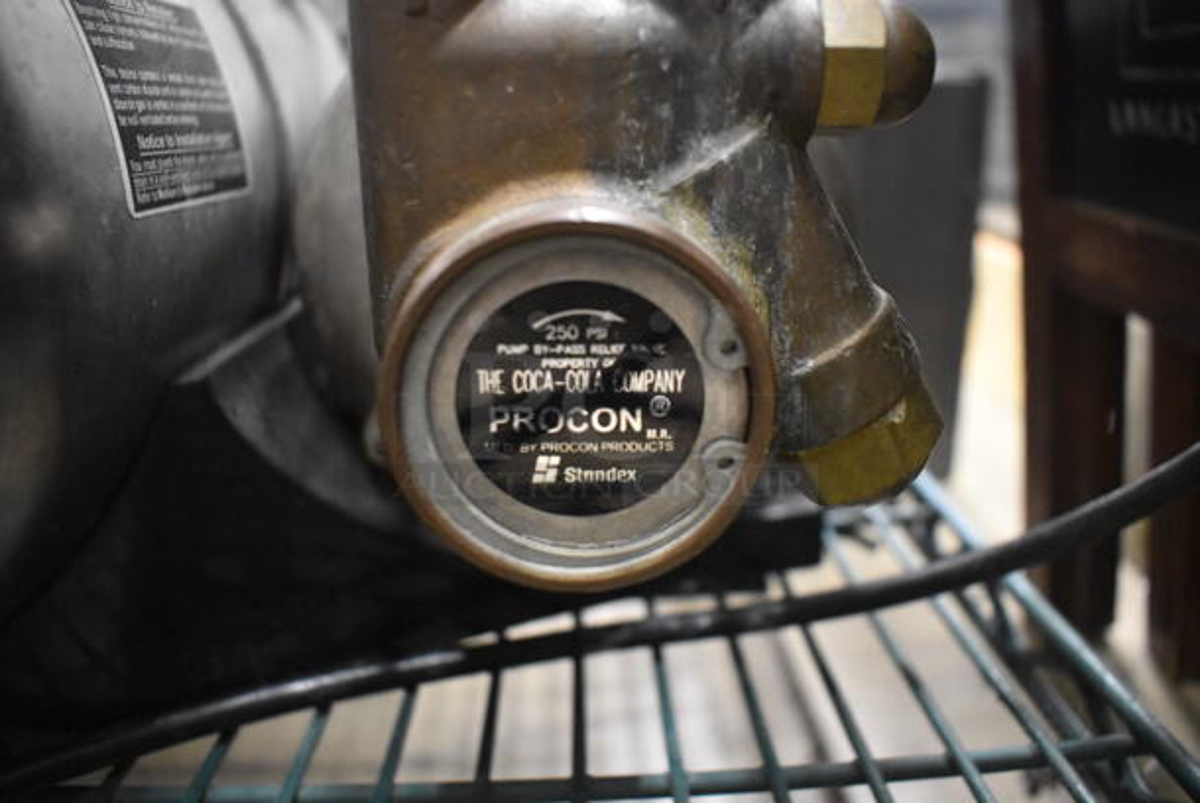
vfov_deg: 48.0
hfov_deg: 67.3
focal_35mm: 27
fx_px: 901
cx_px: 600
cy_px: 402
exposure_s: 1/30
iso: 4500
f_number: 3.5
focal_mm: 18
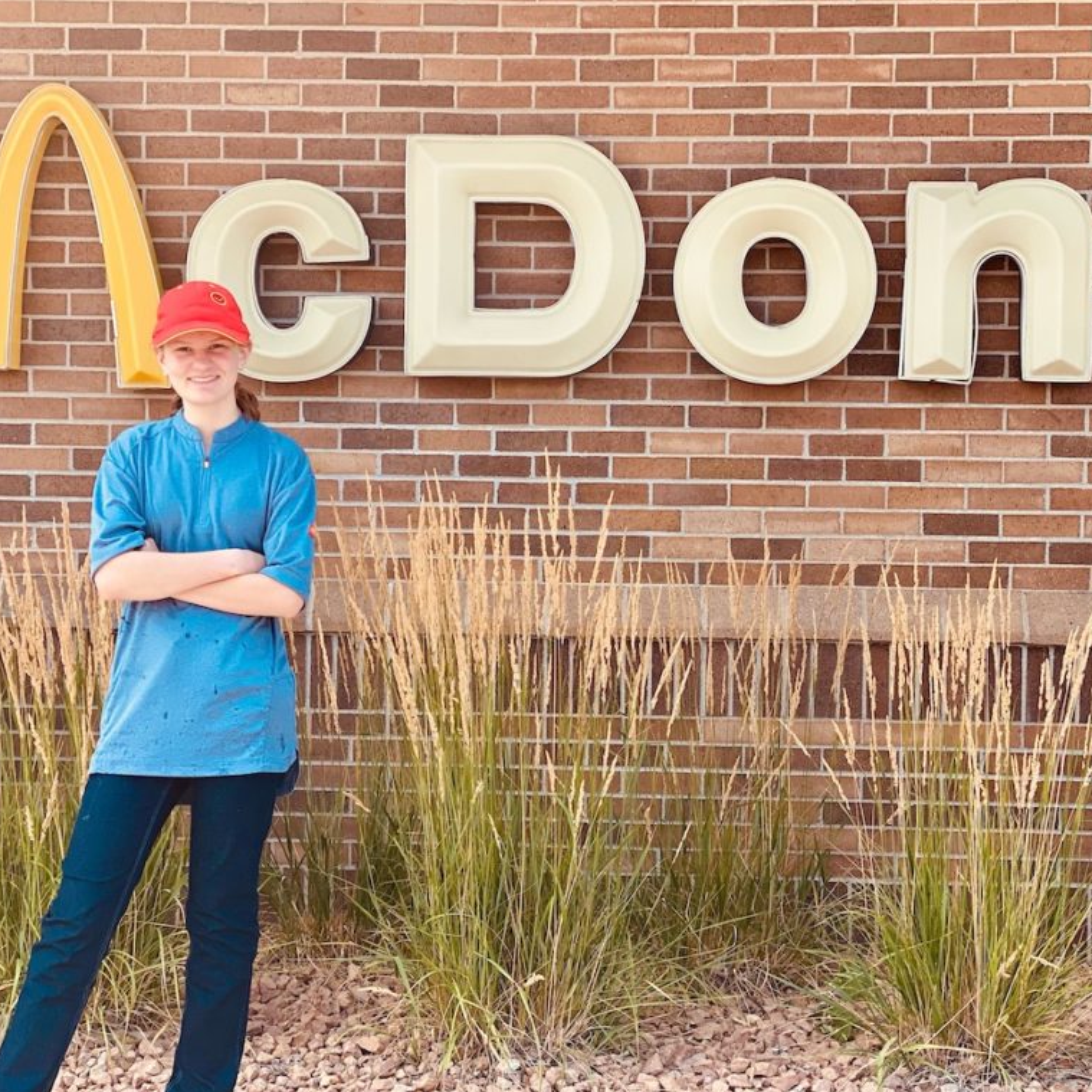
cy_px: 548
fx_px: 2213
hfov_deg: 27.7
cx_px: 571
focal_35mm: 62
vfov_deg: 27.7
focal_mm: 6
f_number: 2
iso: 20
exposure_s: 1/403
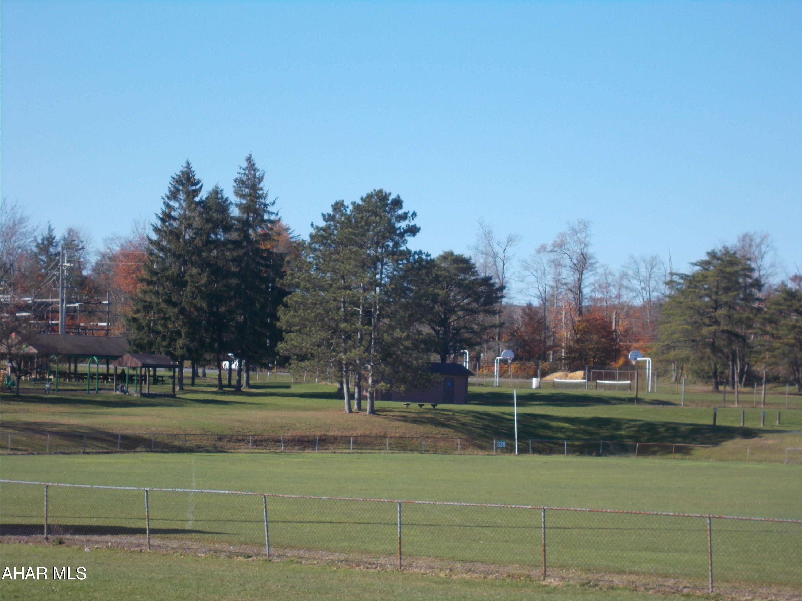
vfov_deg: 13.1
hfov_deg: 17.4
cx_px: 401
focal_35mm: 113
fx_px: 2618
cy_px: 300
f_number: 6
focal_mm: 20.1
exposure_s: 1/200
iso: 80
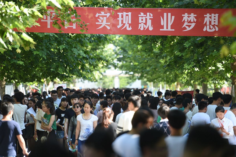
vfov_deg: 6.9
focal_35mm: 200
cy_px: 78
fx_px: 1310
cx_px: 118
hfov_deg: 10.3
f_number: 2.8
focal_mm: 200
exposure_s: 1/800
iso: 500
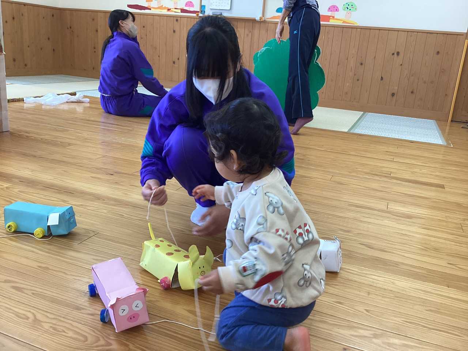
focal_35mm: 31
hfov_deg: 58.4
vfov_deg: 45.4
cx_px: 234
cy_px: 176
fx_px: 419
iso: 100
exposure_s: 1/60
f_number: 2.4
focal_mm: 3.3
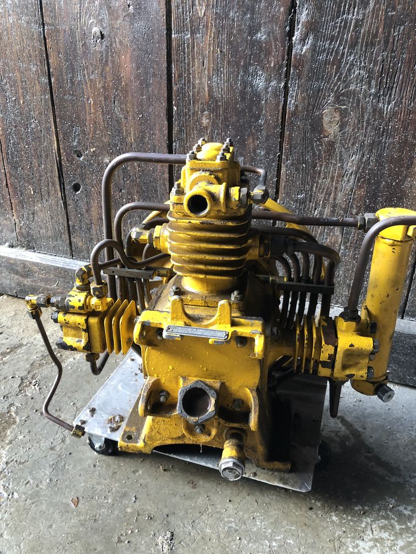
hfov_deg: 49.7
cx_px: 208
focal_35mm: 28
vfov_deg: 63.4
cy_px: 277
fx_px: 449
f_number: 1.8
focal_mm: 3.99
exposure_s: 1/30
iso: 32
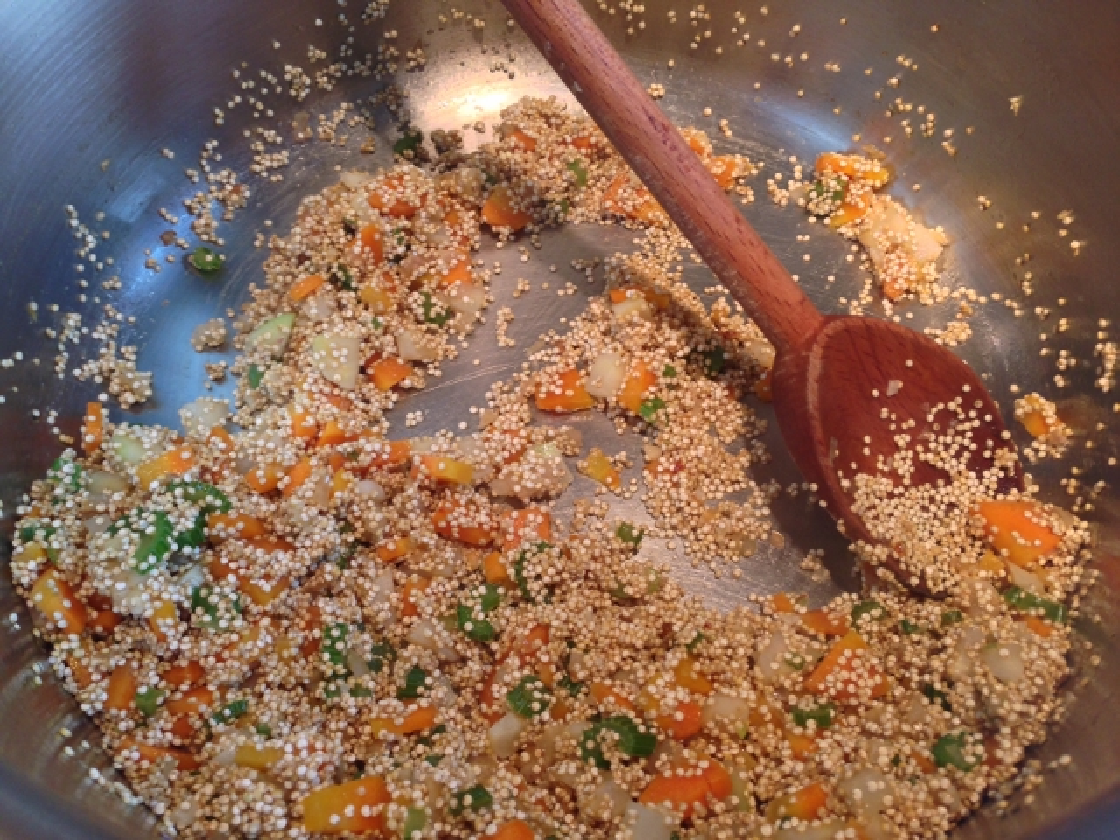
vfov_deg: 42.9
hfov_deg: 55.4
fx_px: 1068
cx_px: 560
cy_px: 420
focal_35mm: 33
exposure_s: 1/30
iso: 50
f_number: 2.4
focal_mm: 4.12
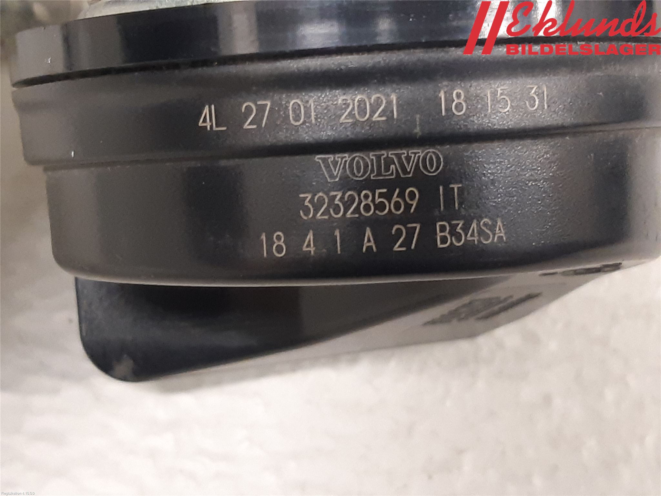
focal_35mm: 26
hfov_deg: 67.3
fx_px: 496
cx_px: 330
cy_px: 248
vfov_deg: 53.1
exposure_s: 1/25
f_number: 1.7
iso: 250
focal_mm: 3.93
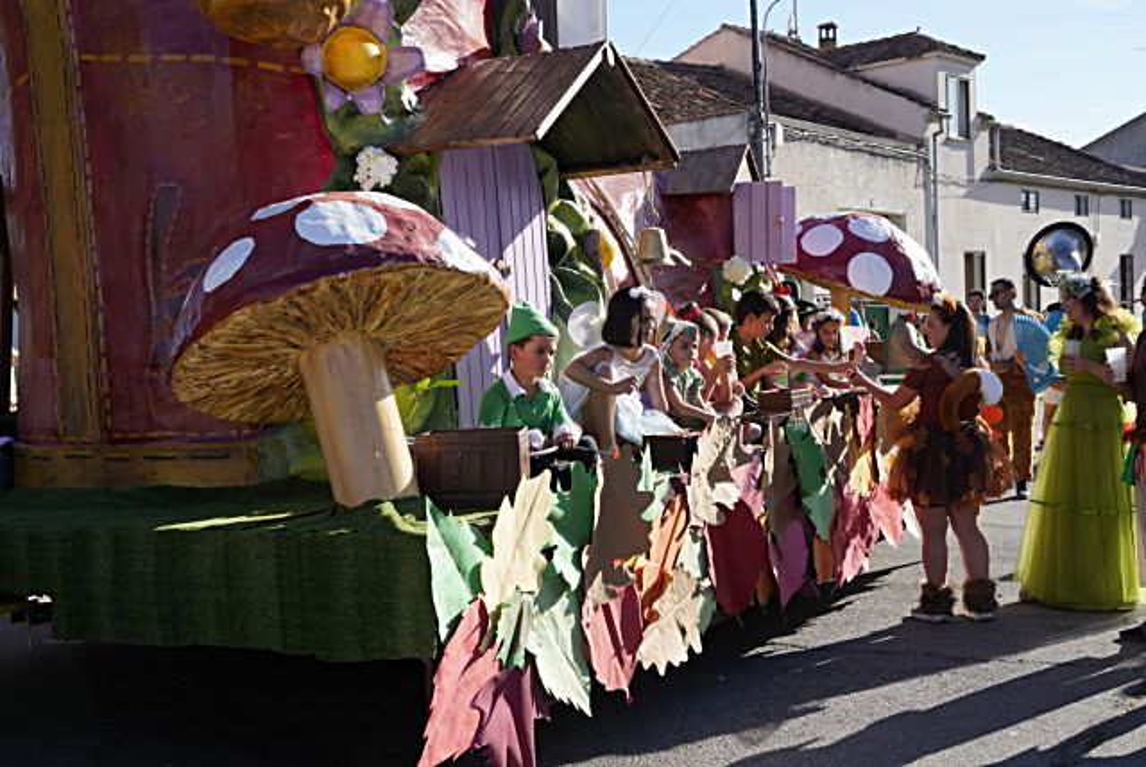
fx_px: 1402
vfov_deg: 30.6
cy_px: 384
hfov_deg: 44.5
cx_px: 573
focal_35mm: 44
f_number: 9
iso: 200
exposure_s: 1/250
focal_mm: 44
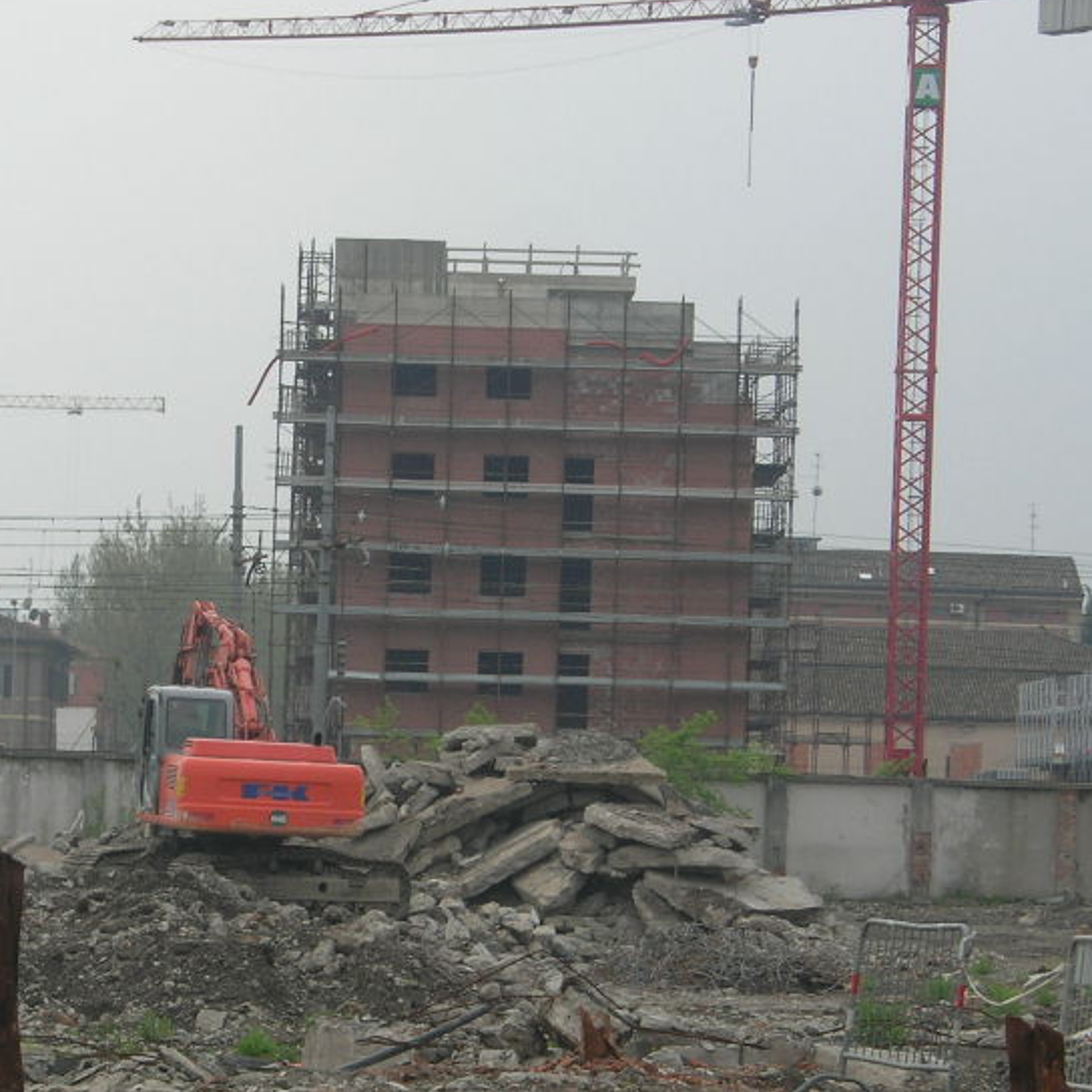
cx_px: 273
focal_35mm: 188
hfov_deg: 9.3
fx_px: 6710
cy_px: 646
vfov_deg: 9.3
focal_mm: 23.4
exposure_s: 1/176
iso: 64
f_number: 8.2
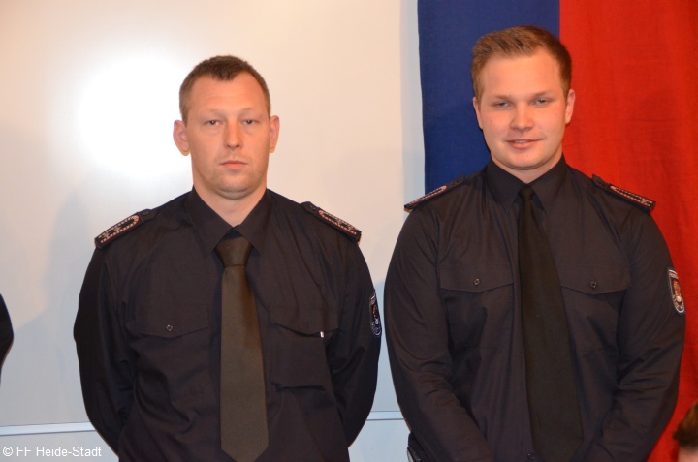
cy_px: 231
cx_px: 349
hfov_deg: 24.2
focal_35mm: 84
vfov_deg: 16.2
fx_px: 1625
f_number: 5
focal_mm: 56
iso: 3200
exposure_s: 1/60
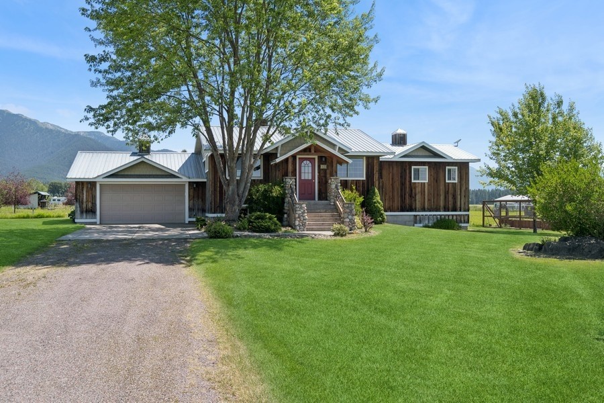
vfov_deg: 46.4
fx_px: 470
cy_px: 202
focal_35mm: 28
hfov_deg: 65.5
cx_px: 302
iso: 100
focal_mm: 19
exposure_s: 1/640
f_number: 6.3
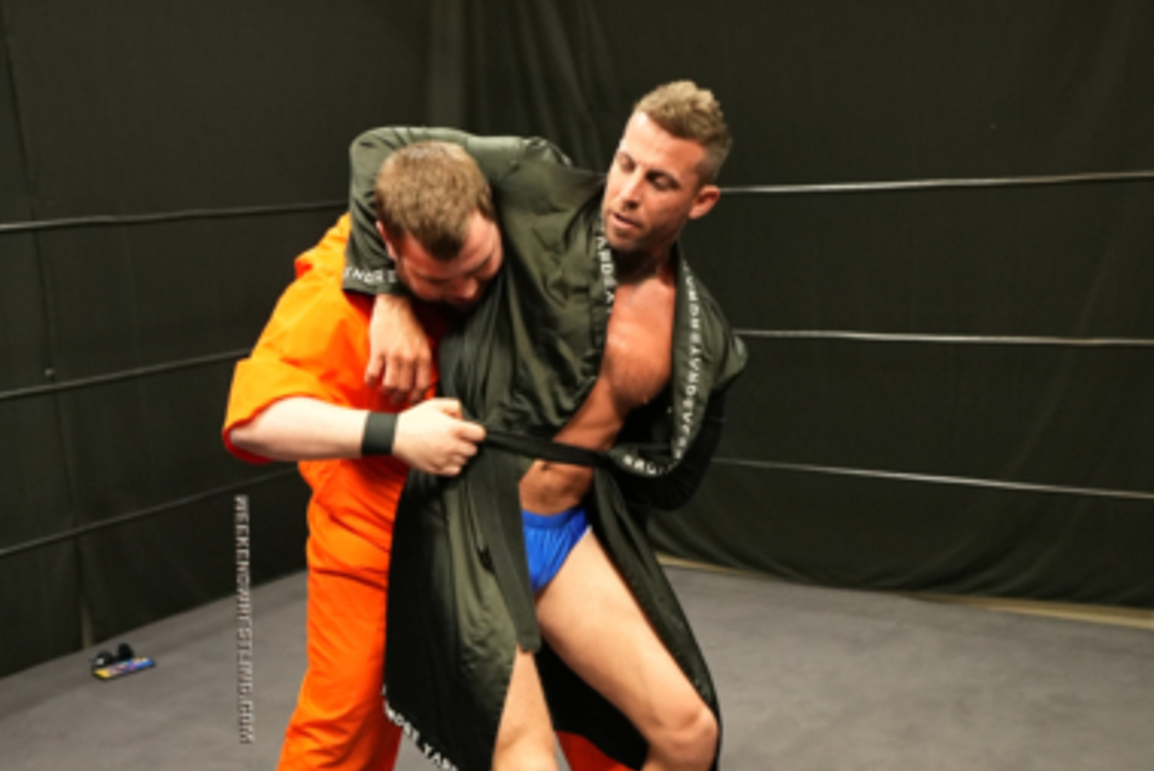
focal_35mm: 46
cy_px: 498
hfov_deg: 42.7
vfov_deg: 29.1
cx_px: 586
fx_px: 1476
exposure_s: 1/125
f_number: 2.8
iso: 6400
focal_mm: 35
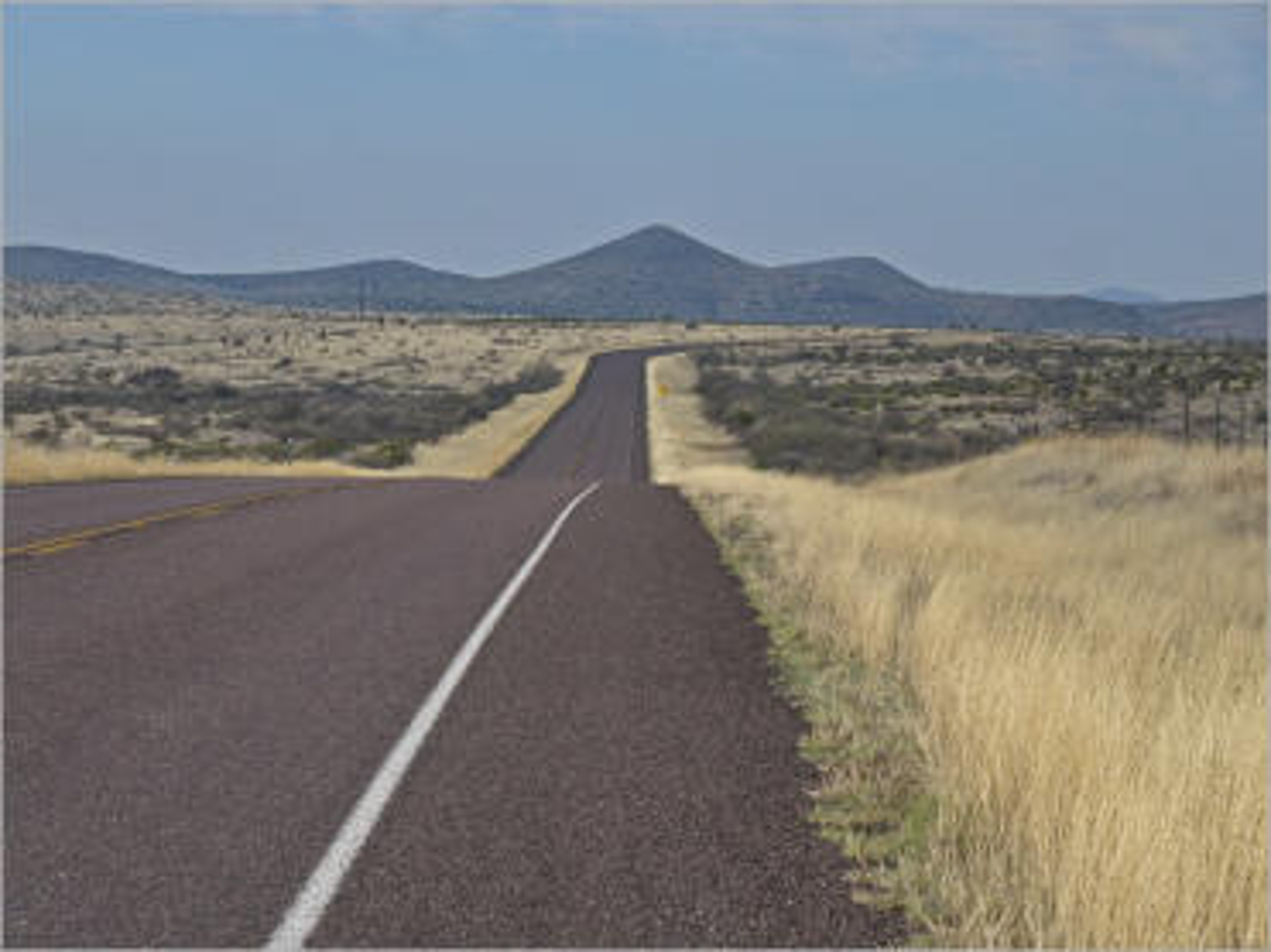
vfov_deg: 12.3
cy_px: 476
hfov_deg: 16.4
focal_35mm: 120
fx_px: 4405
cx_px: 636
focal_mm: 60
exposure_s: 1/500
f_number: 8
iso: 200
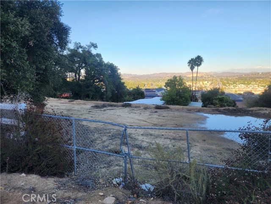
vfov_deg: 58.9
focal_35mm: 23
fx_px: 180
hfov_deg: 73.9
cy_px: 102
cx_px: 136
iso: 12
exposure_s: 1/321
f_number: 1.8
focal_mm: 6.4
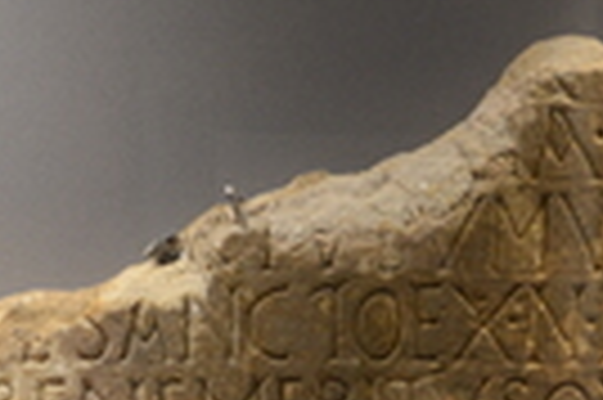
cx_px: 428
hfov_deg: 16.0
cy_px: 613
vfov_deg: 10.3
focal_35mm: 128
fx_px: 2141
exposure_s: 1/60
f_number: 4
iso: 1000
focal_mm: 26
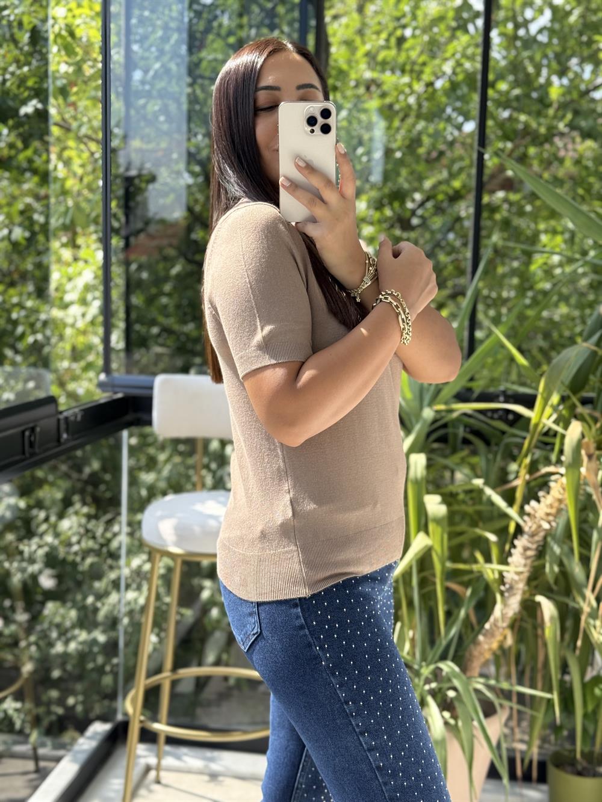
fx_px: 1113
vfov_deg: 39.7
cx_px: 301
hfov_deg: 30.3
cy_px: 401
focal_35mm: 48
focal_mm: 6.76
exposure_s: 1/615
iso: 80
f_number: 1.78
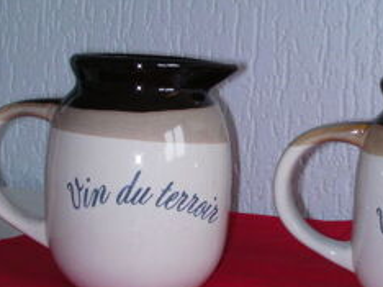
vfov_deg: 18.8
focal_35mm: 78
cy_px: 174
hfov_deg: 24.8
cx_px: 272
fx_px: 862
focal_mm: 6.3
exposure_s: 1/30
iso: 126
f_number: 5.6
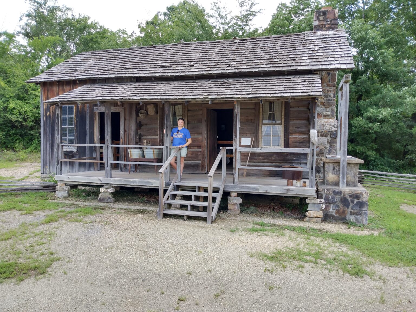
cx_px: 208
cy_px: 156
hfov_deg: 81.7
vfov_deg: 66.0
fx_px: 240
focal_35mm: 20
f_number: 2
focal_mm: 3.54
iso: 100
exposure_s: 1/236
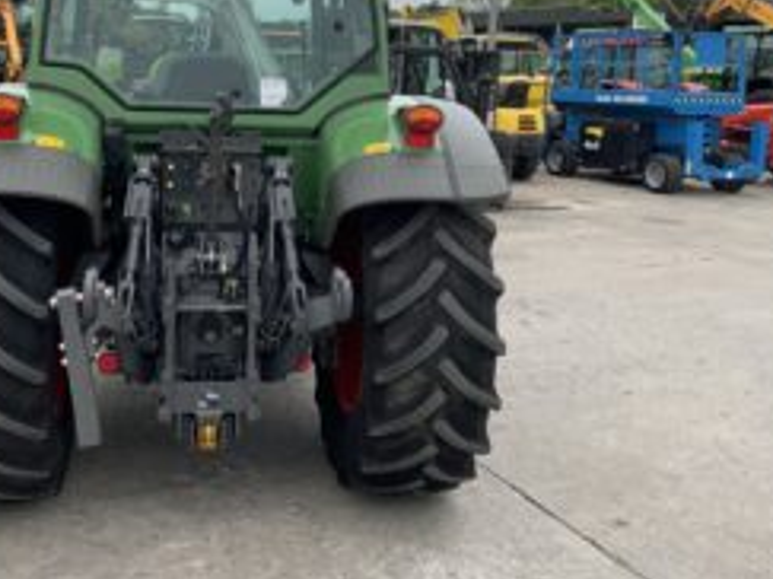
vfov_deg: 33.1
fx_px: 960
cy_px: 162
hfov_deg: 43.4
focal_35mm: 43
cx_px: 274
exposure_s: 1/1250
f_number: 1.8
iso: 16
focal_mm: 3
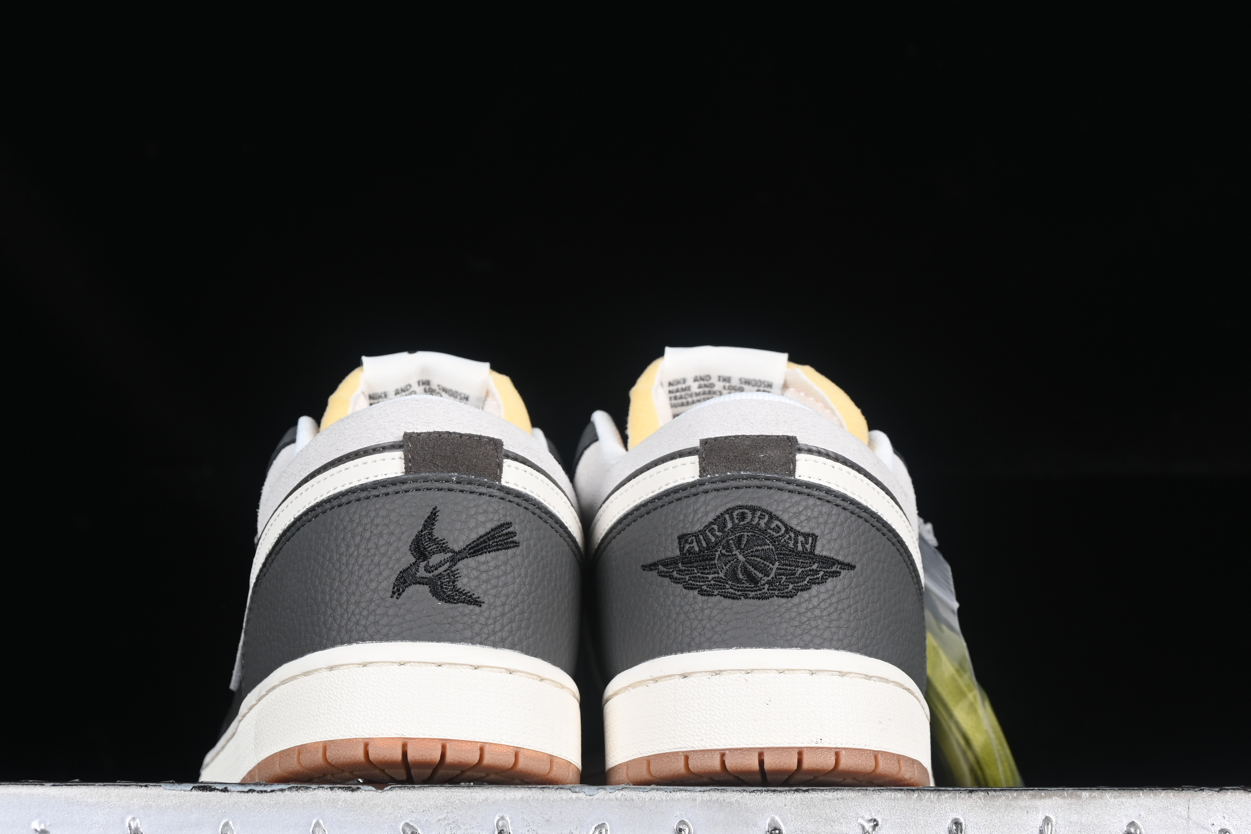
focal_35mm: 93
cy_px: 474
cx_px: 591
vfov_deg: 14.7
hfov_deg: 21.9
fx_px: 3232
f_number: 7.1
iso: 160
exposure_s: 1/80
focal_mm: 50
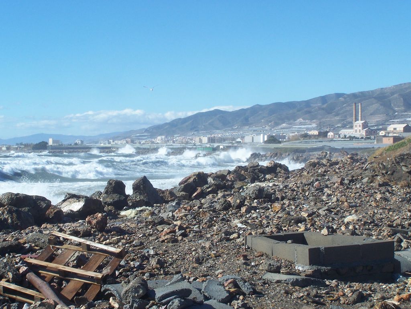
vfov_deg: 21.9
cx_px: 206
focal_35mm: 67
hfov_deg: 29.0
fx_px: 795
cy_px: 154
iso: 80
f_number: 4.5
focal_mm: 11.1
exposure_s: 1/750
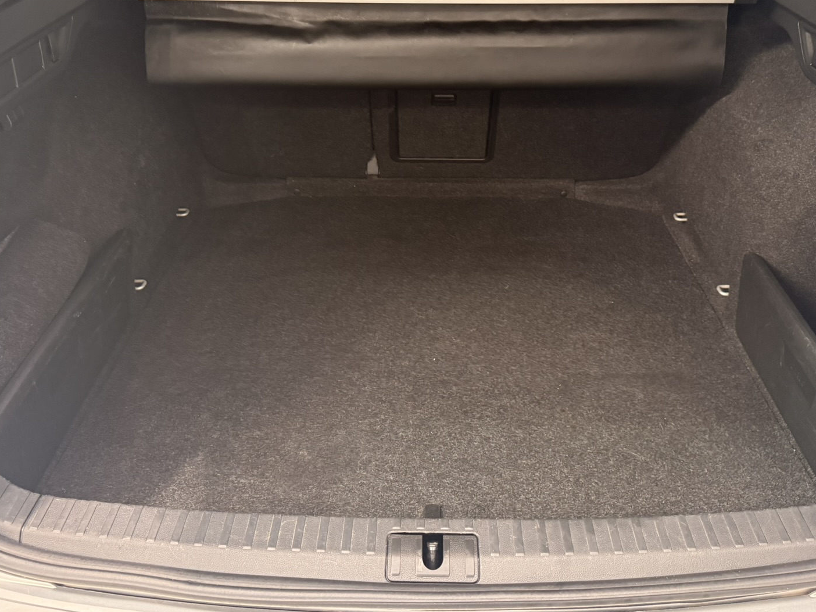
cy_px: 206
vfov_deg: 40.2
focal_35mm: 35
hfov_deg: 52.6
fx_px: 825
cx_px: 420
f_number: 1.78
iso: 400
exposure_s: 1/60
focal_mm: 6.76
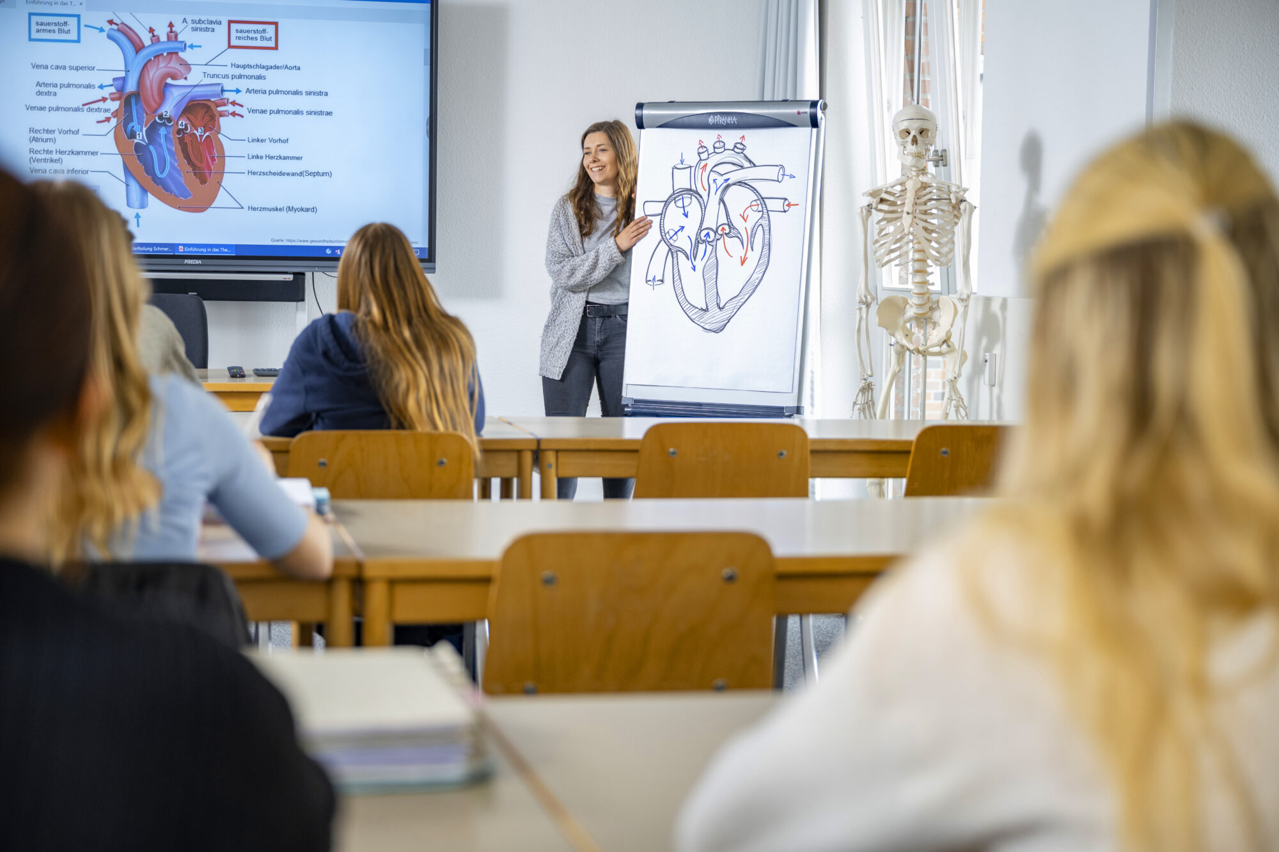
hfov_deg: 33.4
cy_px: 426
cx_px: 640
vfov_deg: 22.6
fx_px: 2131
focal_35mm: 60
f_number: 2.8
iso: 500
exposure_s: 1/200
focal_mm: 60
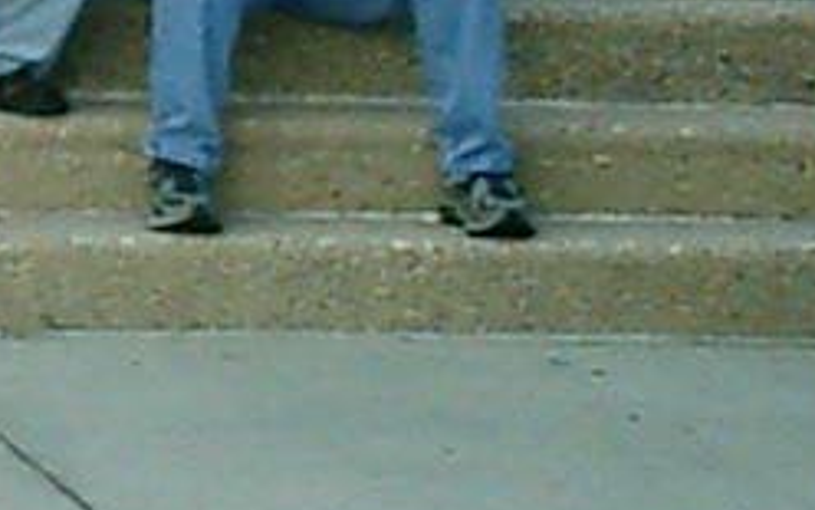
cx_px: -1407
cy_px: -319
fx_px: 5464
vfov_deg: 5.3
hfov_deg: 7.7
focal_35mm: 246
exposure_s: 1/500
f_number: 3.2
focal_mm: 7.5
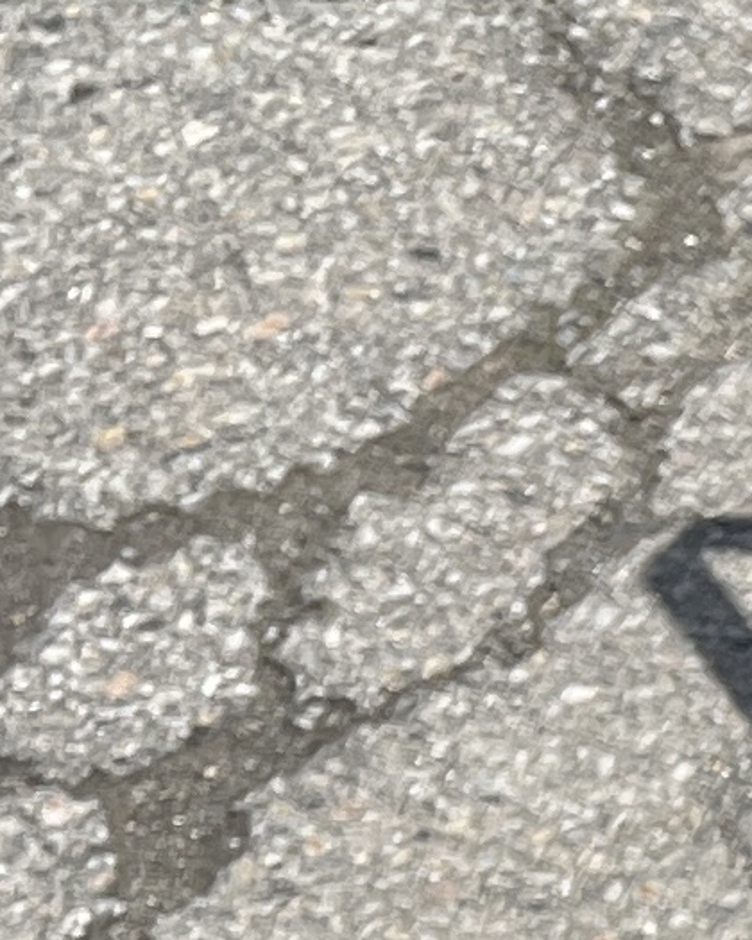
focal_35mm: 195
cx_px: 2265
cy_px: 1708
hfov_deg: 7.1
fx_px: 5425
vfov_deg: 9.4
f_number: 1.6
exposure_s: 1/2967
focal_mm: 5.1
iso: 50
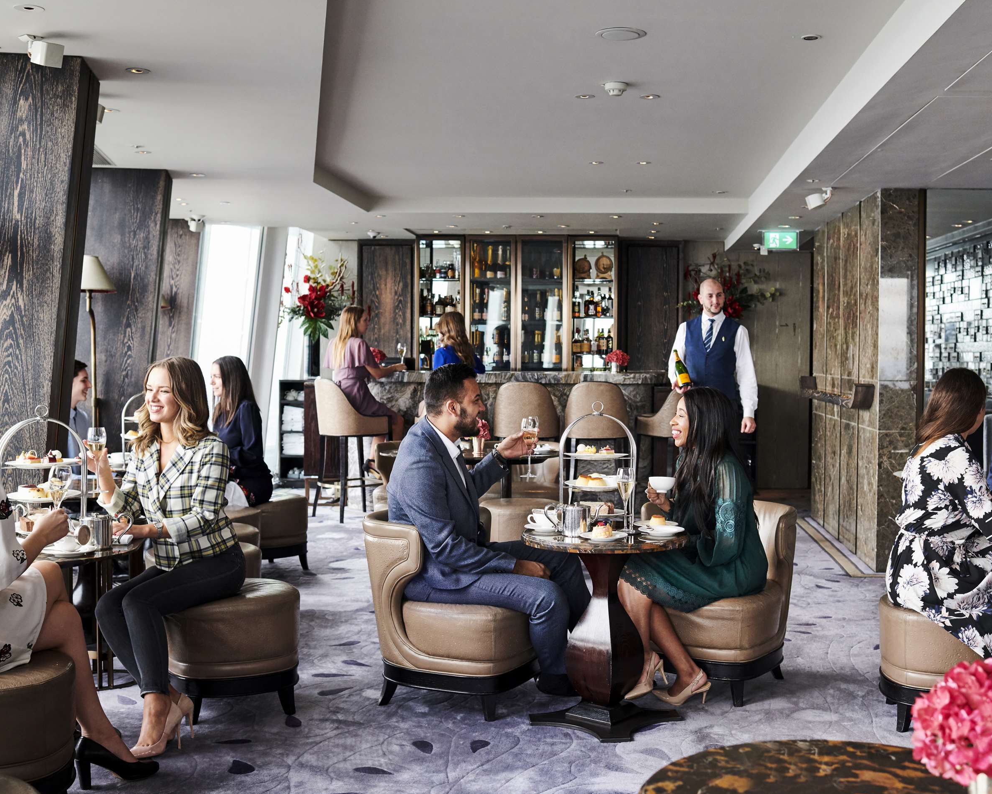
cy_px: 395
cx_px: 536
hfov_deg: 45.8
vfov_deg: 37.3
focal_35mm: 40
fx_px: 1174
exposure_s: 1/125
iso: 640
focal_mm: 35
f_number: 4.5
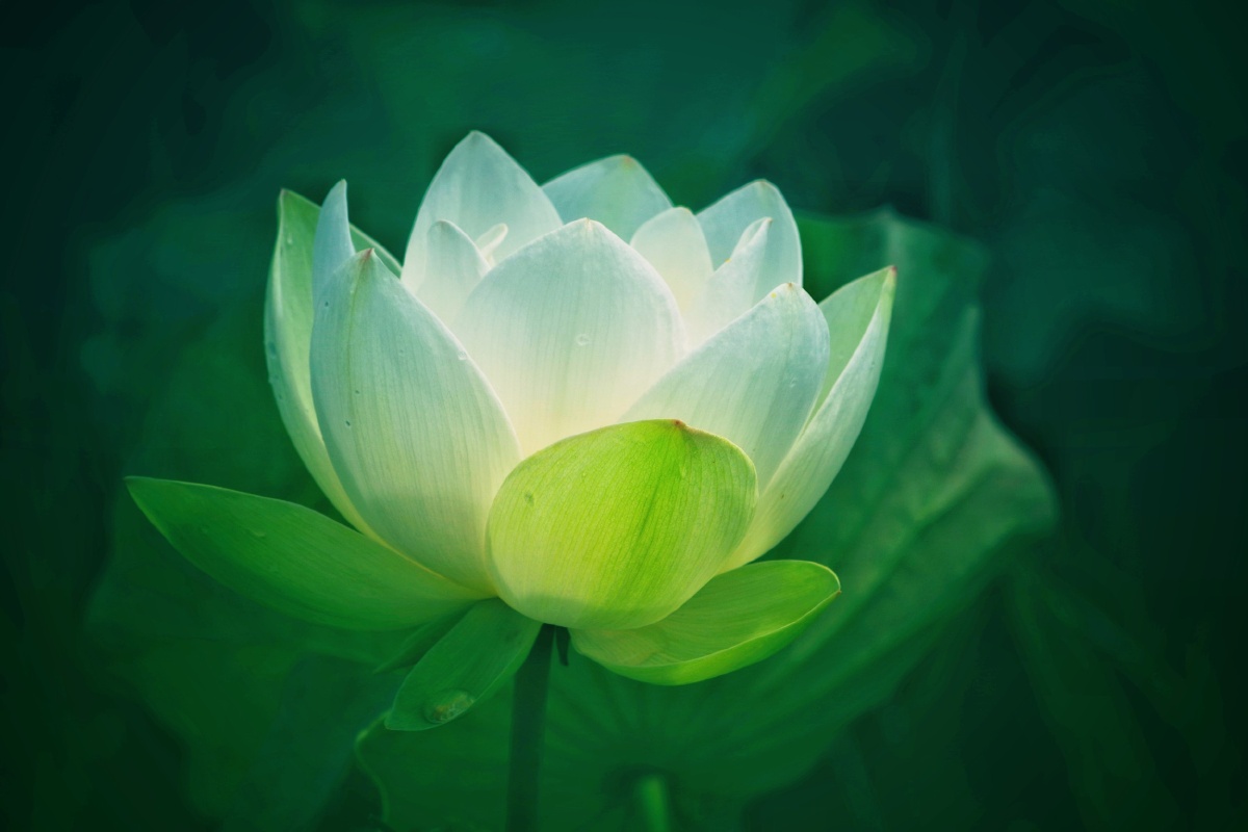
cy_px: 416
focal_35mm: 315
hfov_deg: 6.5
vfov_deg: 4.4
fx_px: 10919
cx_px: 624
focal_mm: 210
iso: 200
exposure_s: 1/1000
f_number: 8
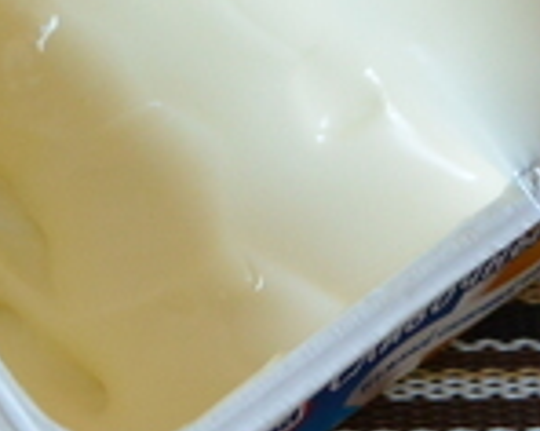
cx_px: 241
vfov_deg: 18.3
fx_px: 1325
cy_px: 88
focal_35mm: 83
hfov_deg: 23.0
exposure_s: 1/125
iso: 800
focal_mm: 11
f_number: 3.5
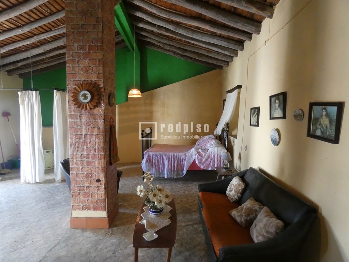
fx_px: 202
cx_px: 174
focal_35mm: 20
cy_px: 131
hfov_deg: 81.7
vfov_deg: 66.0
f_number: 2.8
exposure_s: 1/60
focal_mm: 3.6
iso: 640
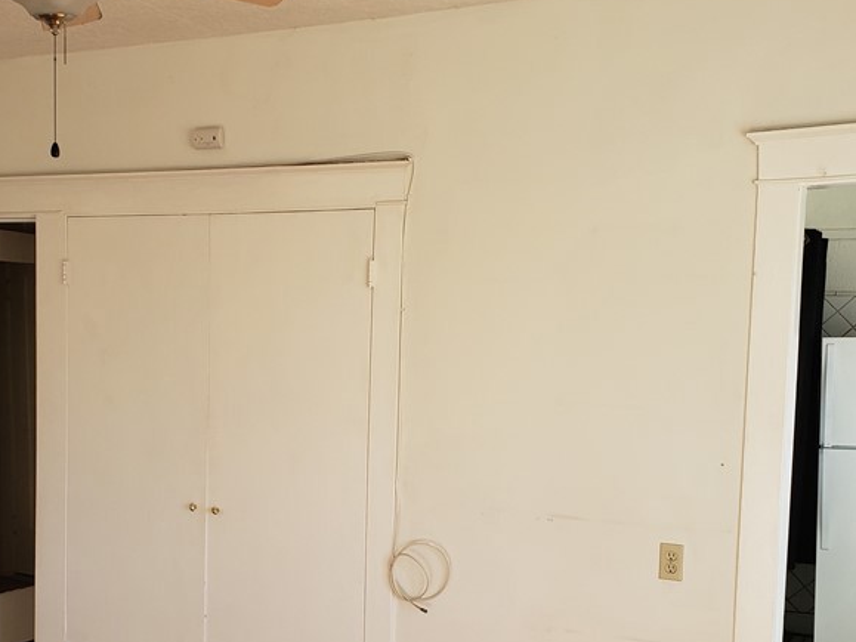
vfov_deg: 31.3
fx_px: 1137
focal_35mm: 46
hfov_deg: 41.1
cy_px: 428
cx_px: 342
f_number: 2.4
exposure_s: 1/100
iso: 80
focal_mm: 4.3
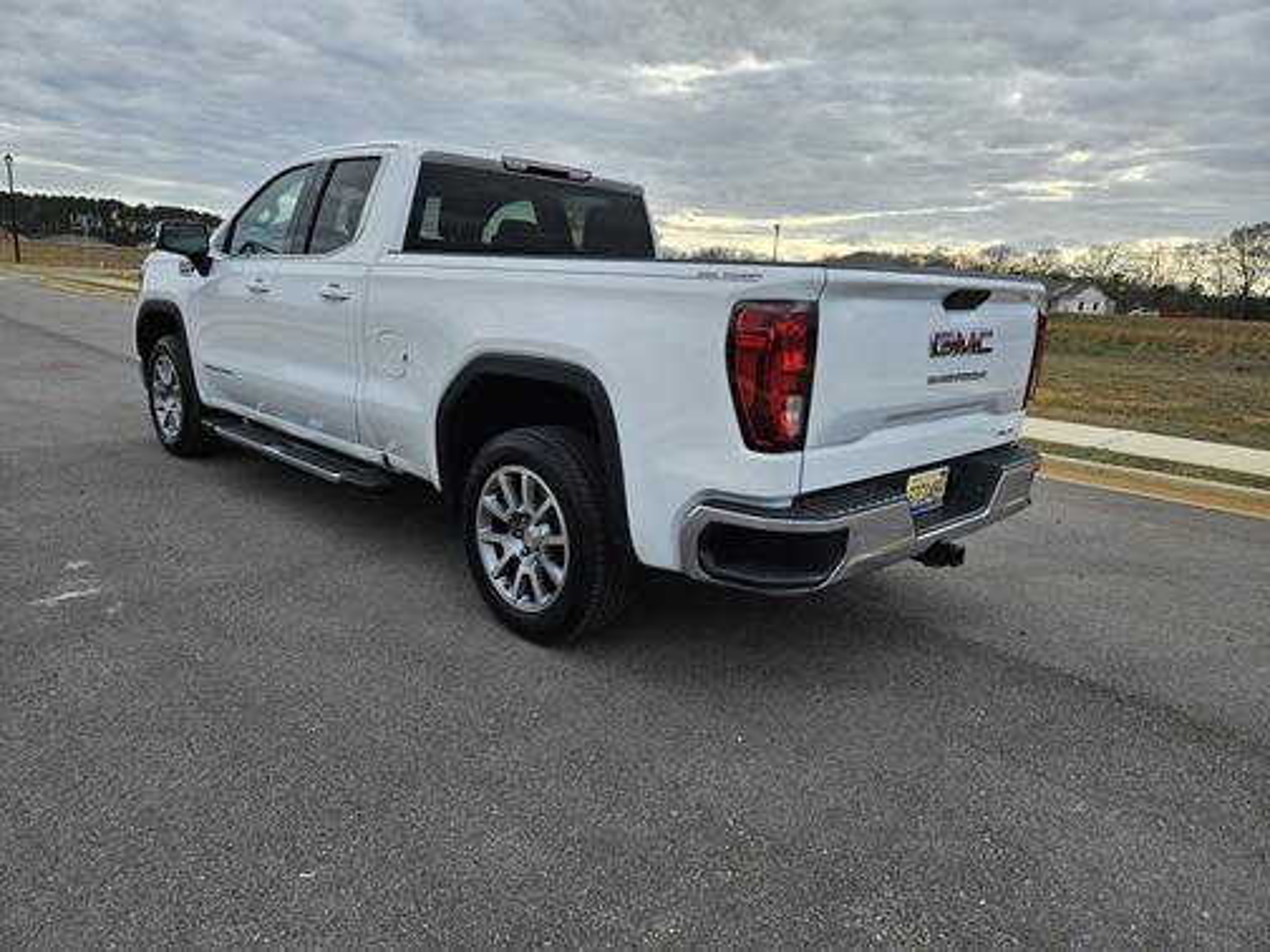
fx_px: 844
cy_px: 476
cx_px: 635
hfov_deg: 73.9
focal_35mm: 23
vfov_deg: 58.9
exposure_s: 1/539
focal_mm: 5.4
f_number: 1.8
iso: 32
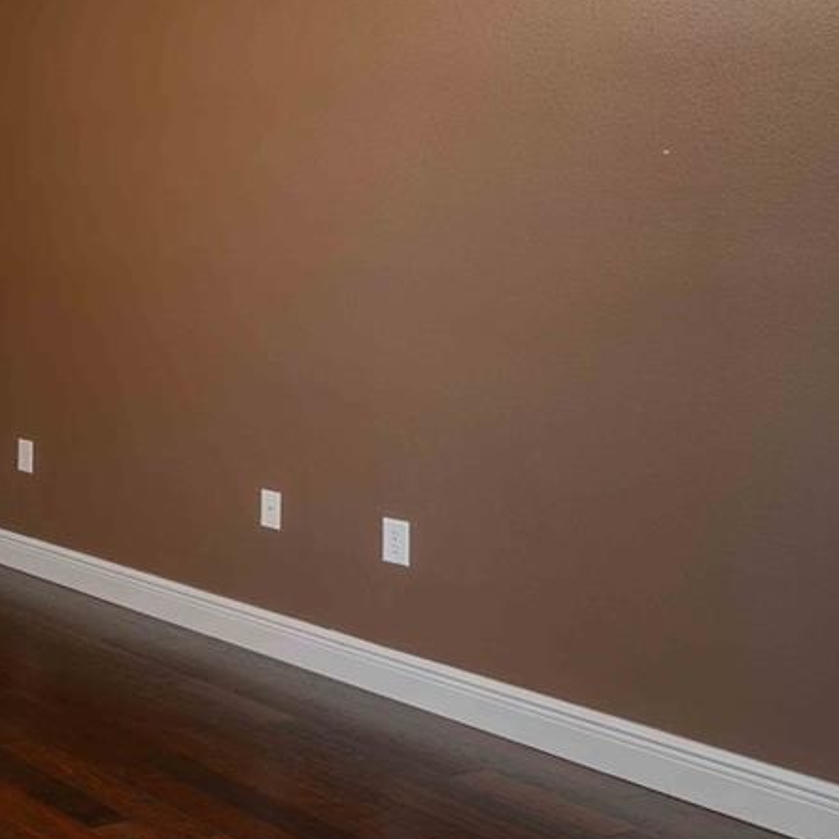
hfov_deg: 26.6
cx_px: -367
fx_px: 1344
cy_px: 270
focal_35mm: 49
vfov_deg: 34.3
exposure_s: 1/5
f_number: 8
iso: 200
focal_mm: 16
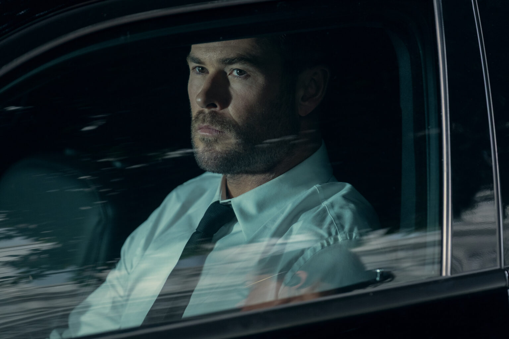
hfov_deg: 9.8
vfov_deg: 6.5
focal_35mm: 210
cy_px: 170
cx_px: 254
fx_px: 2969
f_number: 2.8
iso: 640
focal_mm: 140
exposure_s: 1/160
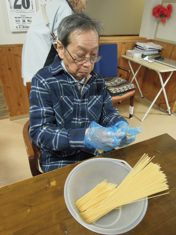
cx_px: 88
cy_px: 118
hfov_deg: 56.8
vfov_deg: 71.6
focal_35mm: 24
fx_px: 163
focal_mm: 4.3
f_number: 2
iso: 400
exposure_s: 1/30
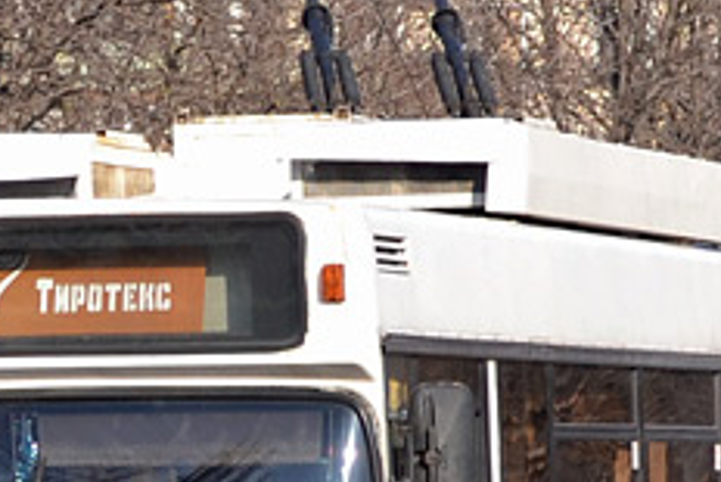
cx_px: 131
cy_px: 218
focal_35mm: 310
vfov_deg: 4.4
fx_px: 6212
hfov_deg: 6.6
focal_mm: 40
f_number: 5.3
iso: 200
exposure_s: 1/640
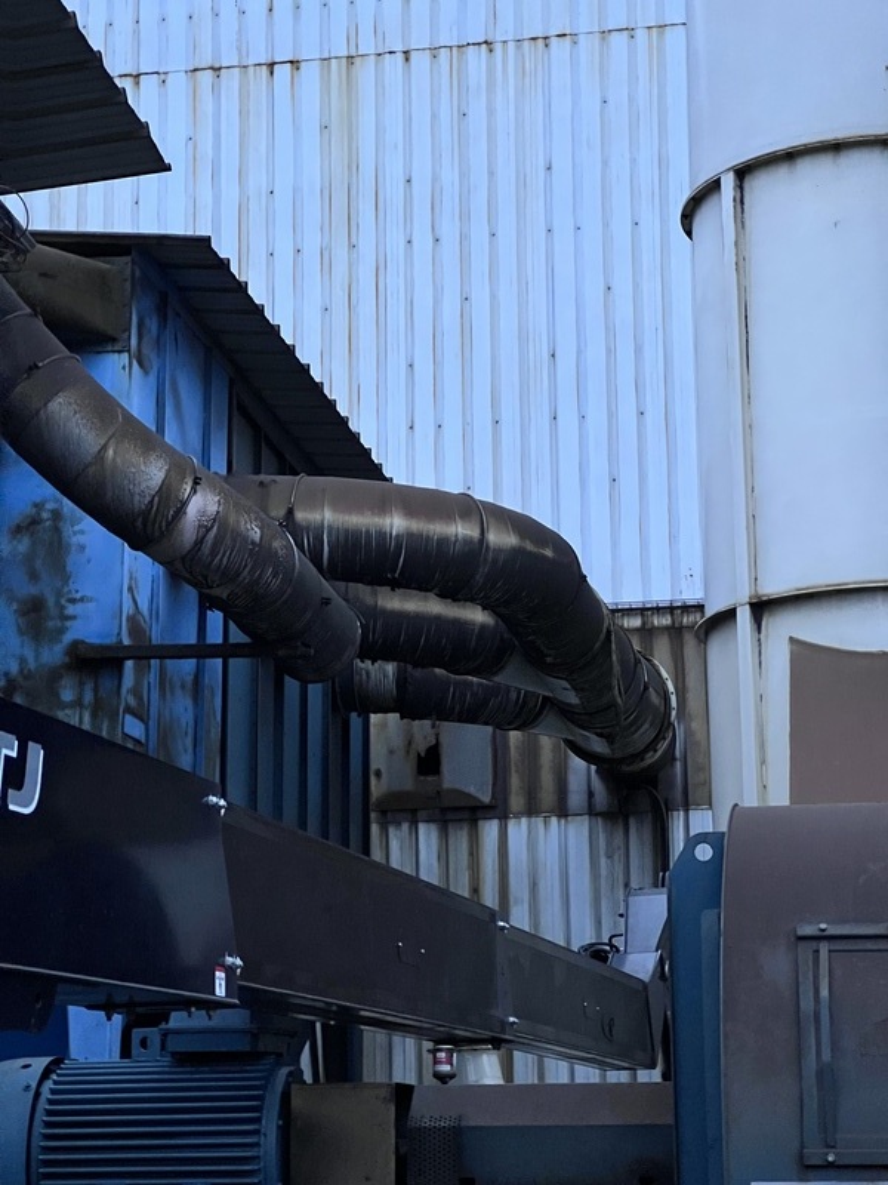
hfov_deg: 19.1
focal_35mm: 77
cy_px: 592
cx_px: 444
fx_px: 2634
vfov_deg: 25.3
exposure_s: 1/30
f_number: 2.8
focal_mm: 9
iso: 1250
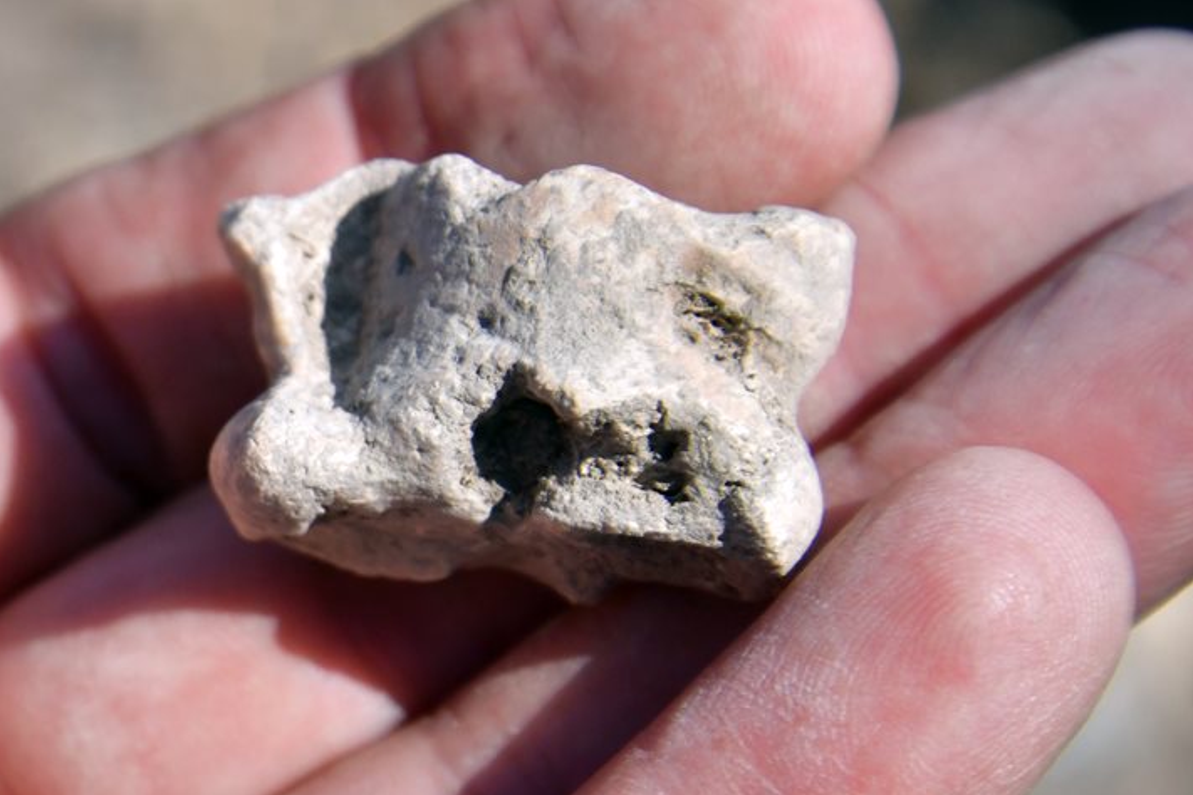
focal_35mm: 86
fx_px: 2850
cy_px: 398
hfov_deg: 23.6
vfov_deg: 15.9
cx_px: 591
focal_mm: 85
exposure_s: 1/3200
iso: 800
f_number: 7.1
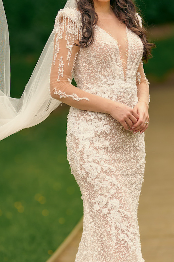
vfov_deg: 6.3
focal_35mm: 325
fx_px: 2356
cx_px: 58
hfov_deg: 4.2
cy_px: 174
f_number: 1.8
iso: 100
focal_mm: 135
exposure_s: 1/1000
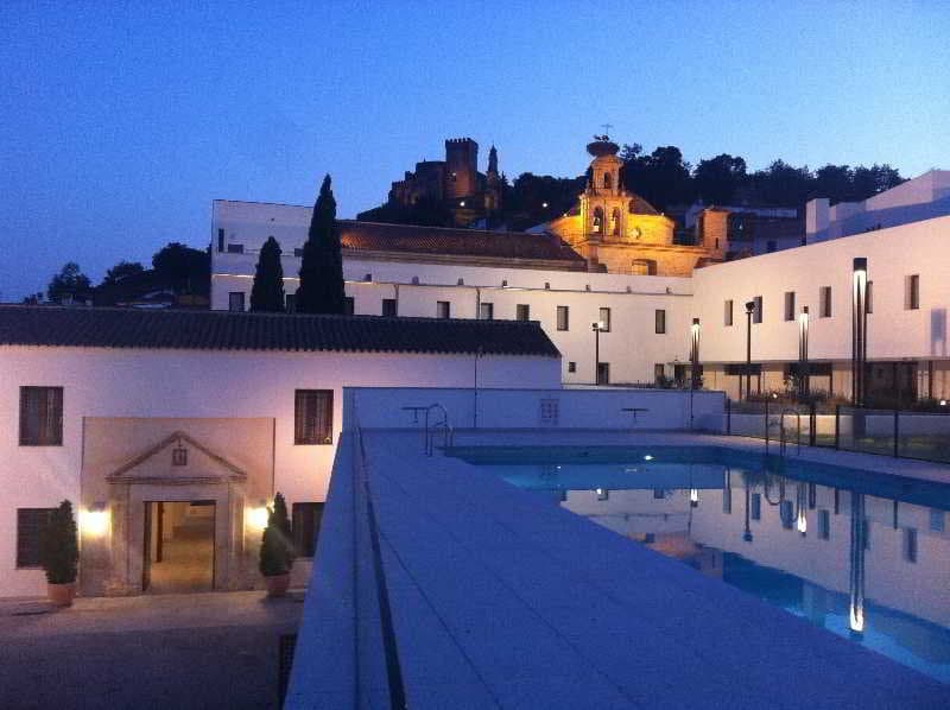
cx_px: 475
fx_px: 959
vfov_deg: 40.6
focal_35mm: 35
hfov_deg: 52.7
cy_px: 355
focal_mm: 3.85
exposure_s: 1/15
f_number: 2.8
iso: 160
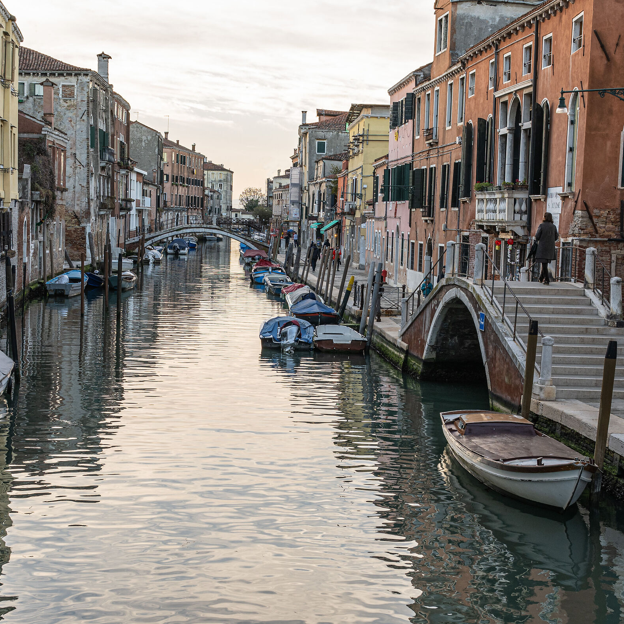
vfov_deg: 27.3
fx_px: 1285
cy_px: 310
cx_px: 297
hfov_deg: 27.3
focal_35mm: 63
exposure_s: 1/50
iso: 200
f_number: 6.3
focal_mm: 33
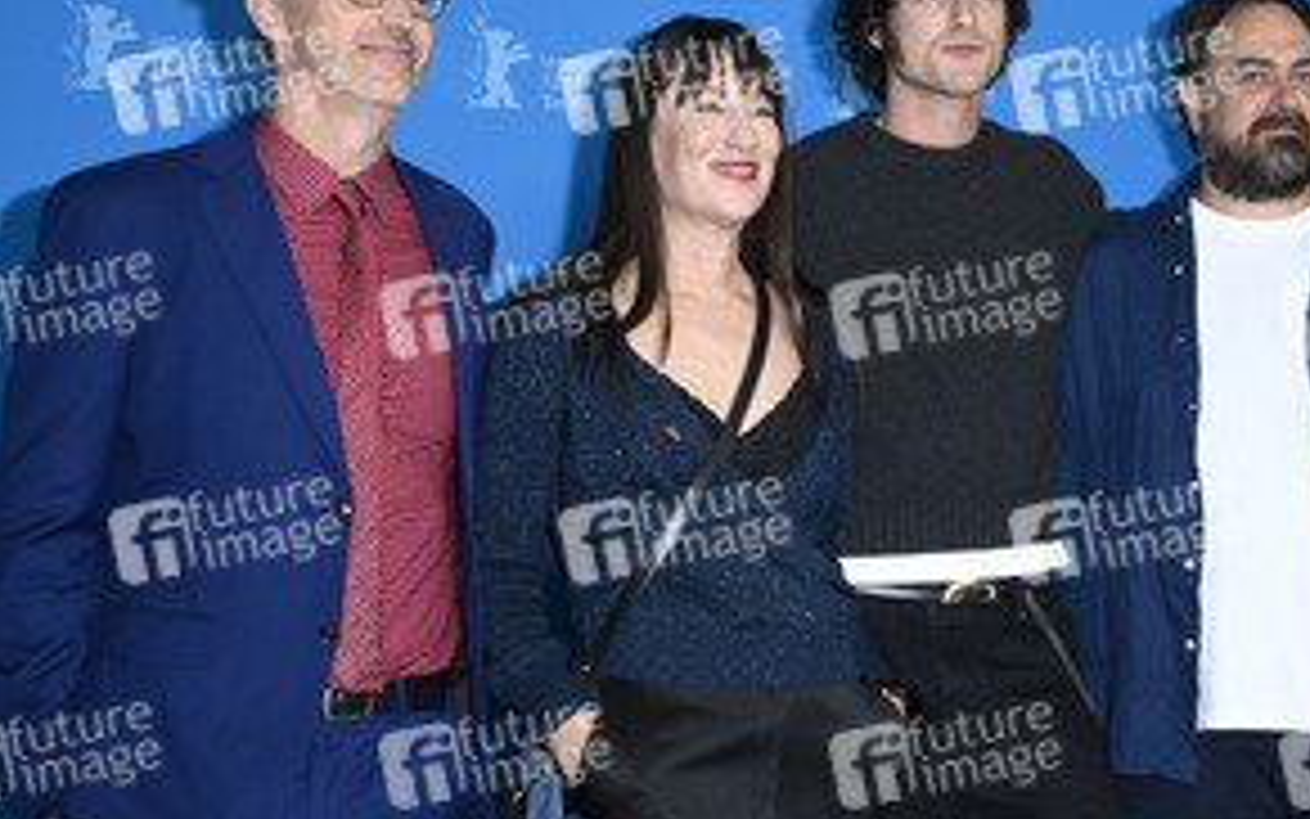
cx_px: 1006
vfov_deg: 18.4
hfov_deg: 28.5
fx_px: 2535
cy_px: 418
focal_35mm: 71
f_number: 5.6
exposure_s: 1/250
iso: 1000
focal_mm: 45
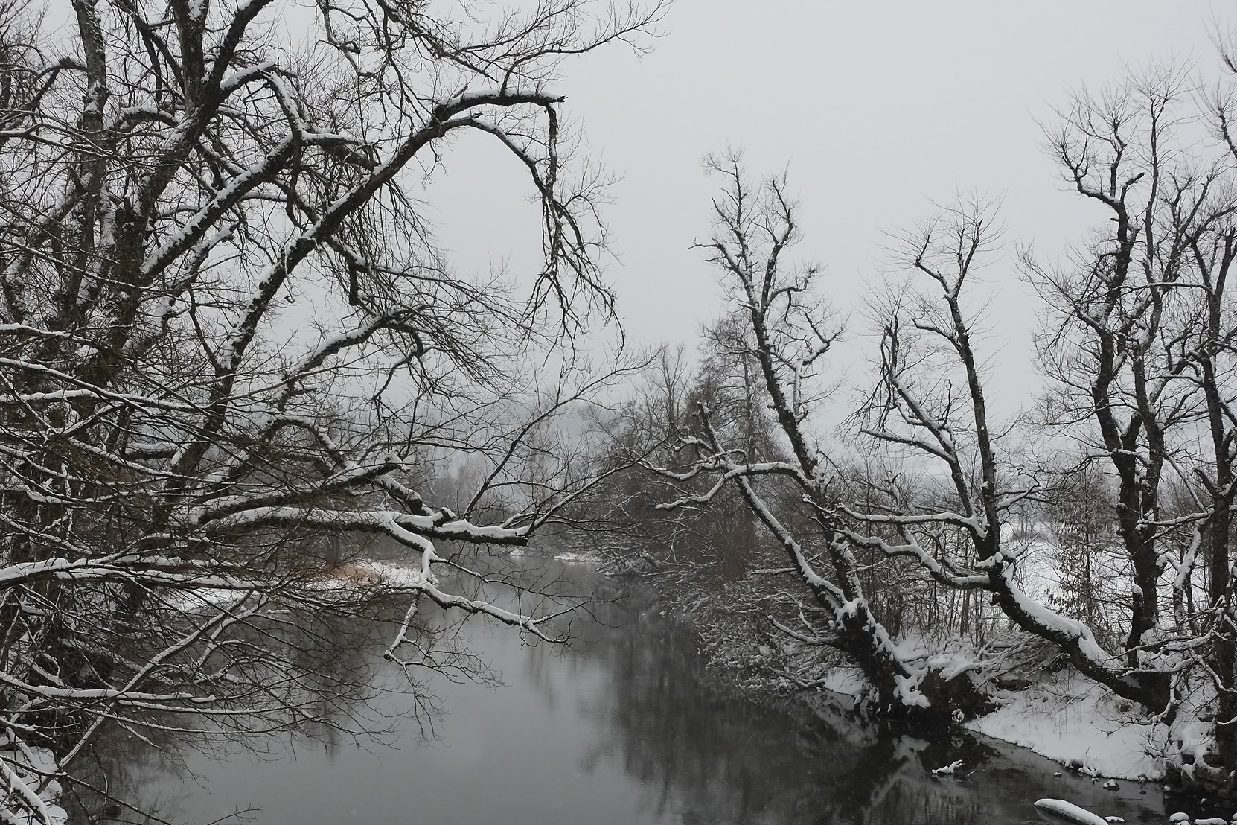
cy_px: 592
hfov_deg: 49.4
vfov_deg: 33.7
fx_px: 1340
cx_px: 538
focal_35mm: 39
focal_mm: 18
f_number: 2.8
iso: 200
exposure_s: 1/550
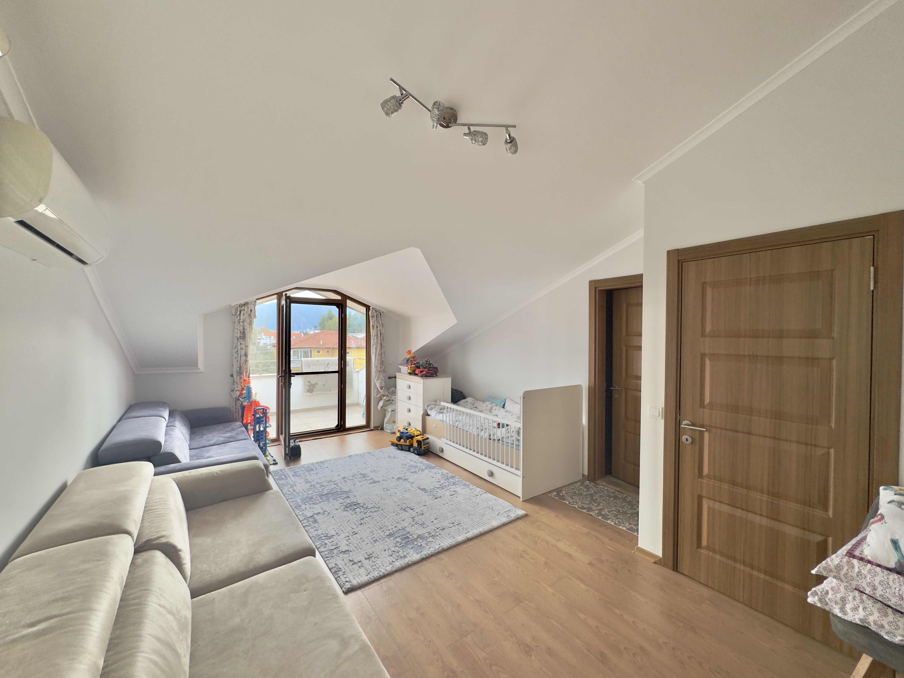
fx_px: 366
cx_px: 452
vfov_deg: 85.7
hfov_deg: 102.1
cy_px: 339
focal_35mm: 14
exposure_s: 1/99
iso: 50
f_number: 2.2
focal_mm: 2.22
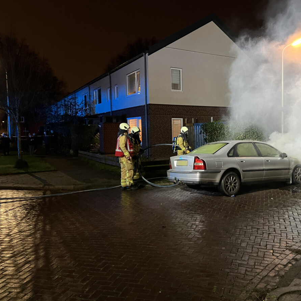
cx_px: 194
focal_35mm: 31
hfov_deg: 51.8
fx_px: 305
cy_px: 149
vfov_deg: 52.5
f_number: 1.5
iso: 500
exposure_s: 1/33
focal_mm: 5.7
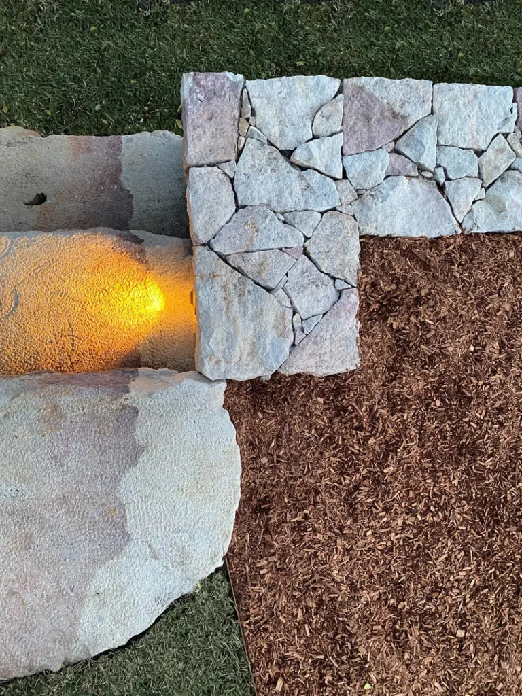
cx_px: 261
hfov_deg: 53.1
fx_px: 523
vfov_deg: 67.3
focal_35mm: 26
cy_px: 348
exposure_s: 1/60
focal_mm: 4.25
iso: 250
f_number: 1.8
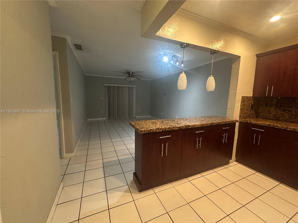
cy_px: 112
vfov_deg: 85.7
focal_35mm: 14
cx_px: 149
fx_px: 121
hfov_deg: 102.1
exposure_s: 1/60
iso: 250
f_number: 2.2
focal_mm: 2.22
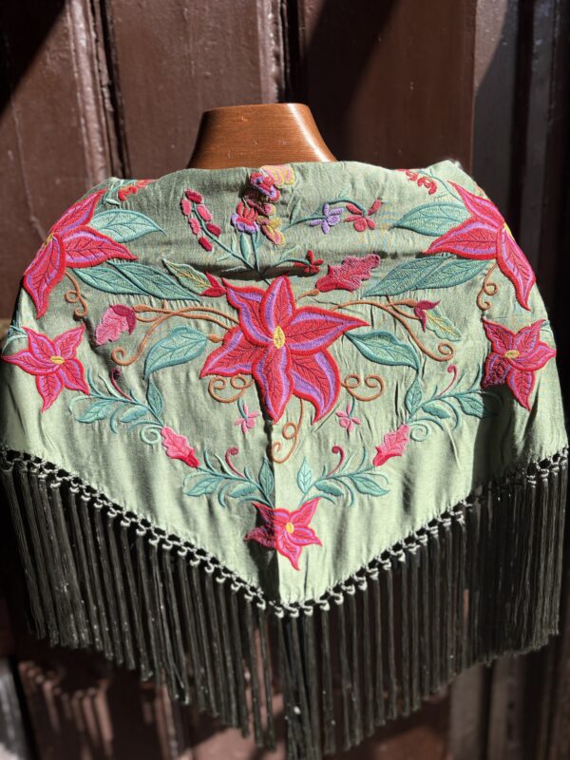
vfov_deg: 67.3
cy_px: 380
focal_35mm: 26
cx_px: 285
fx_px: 571
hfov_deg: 53.1
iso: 50
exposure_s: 1/1953
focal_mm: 5.96
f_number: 1.6
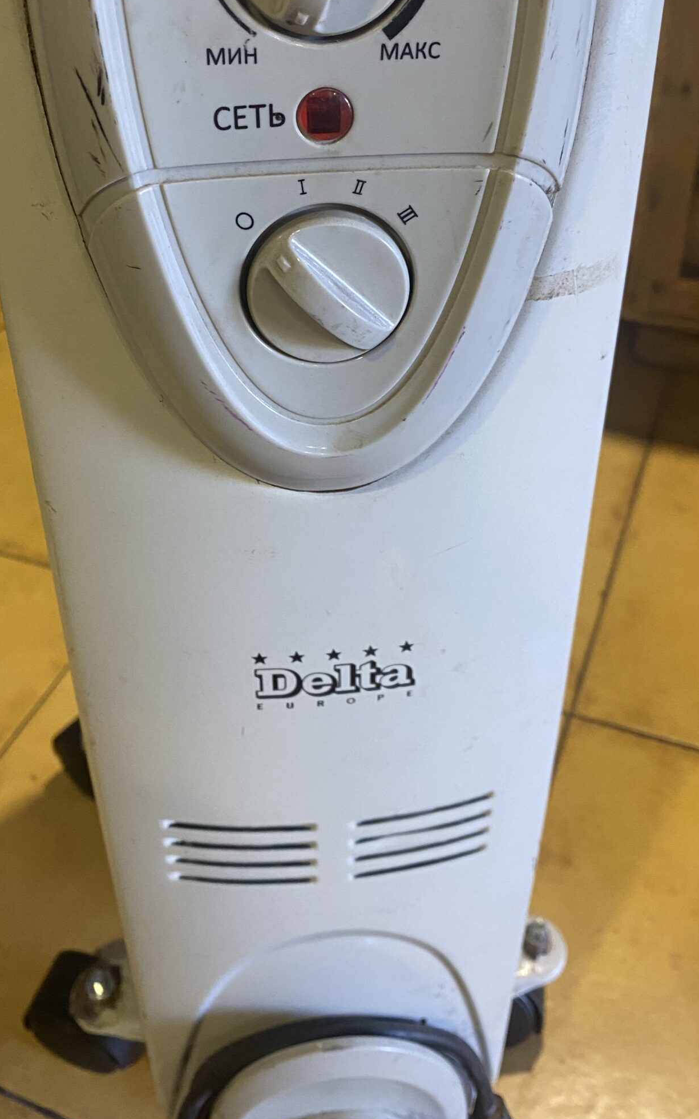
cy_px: 431
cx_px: 318
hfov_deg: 35.3
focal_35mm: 36
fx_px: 1097
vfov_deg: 53.5
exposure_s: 1/50
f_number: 1.8
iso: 250
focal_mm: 4.25
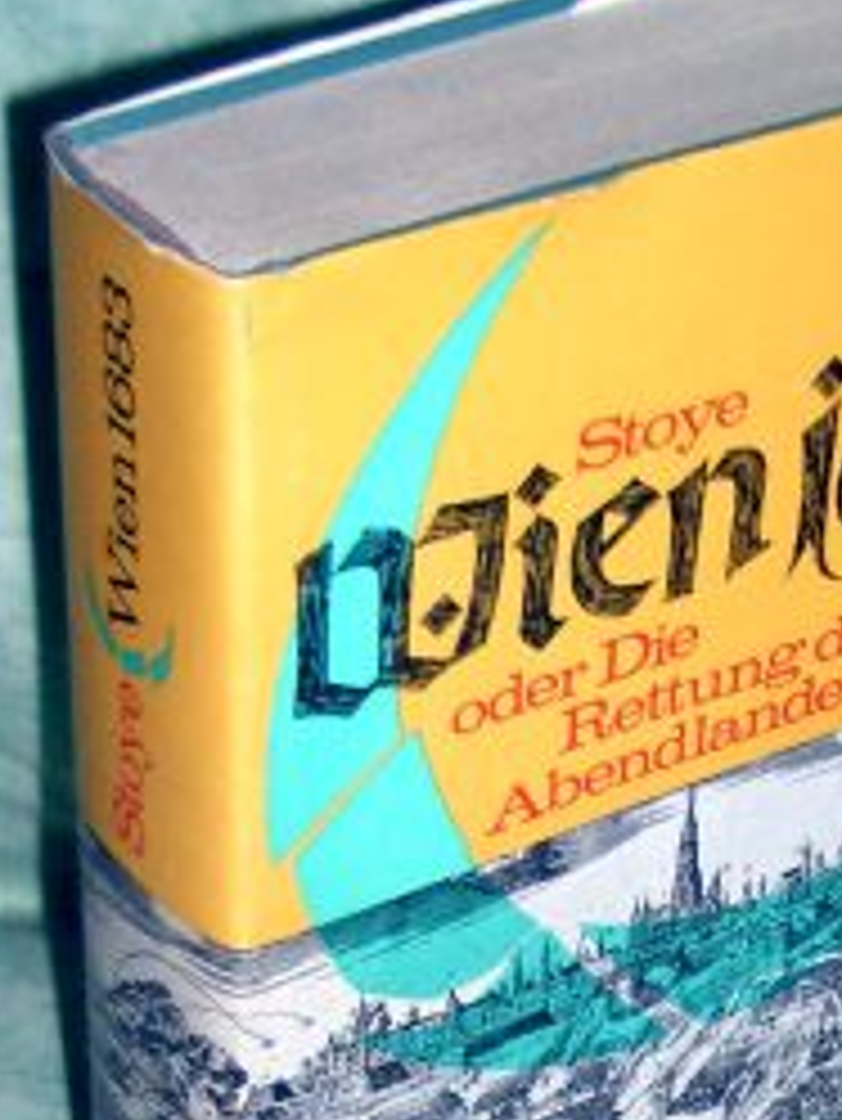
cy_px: 776
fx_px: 1944
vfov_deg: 31.8
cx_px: 576
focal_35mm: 60
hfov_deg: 24.3
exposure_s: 1/60
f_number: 2.6
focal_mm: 5.8
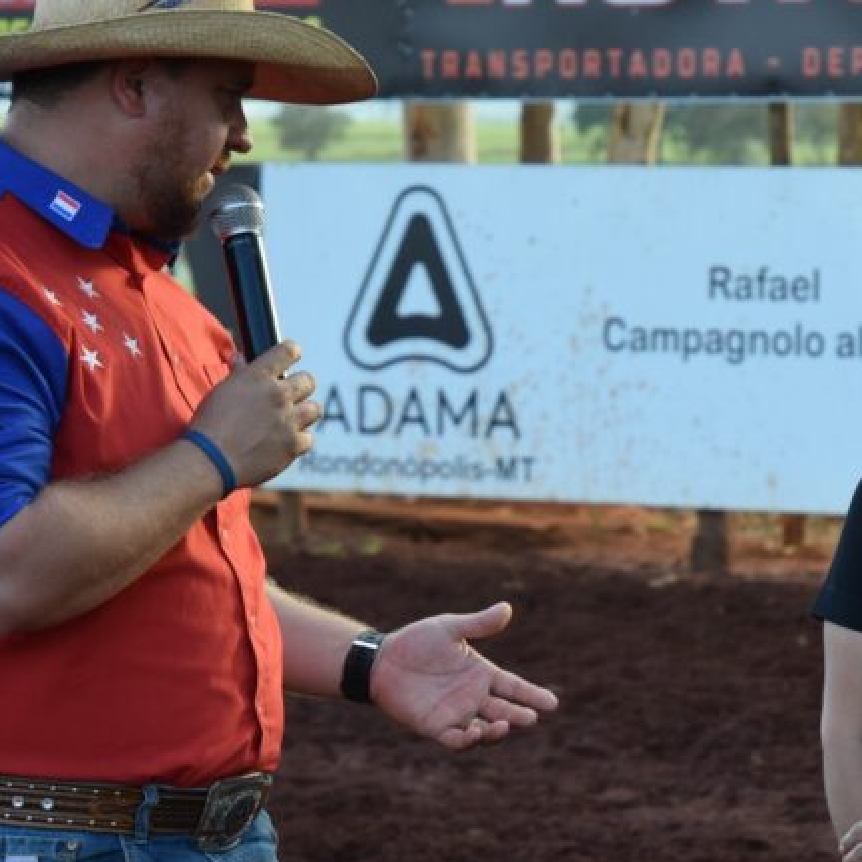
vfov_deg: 8.8
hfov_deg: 8.8
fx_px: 5579
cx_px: 639
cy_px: 414
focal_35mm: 198
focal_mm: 65
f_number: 4.5
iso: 400
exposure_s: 1/250
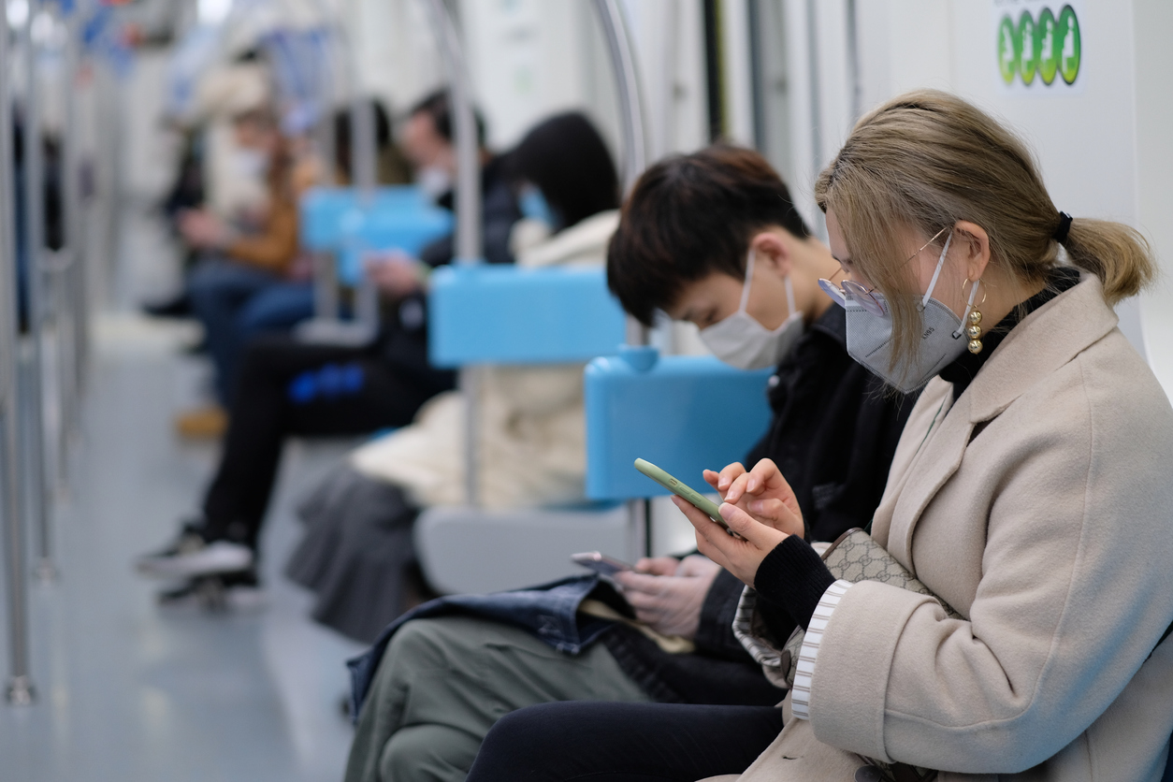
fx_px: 2737
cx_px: 586
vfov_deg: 16.3
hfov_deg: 24.2
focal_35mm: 84
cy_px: 391
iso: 400
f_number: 1.2
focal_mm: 56
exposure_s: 1/100
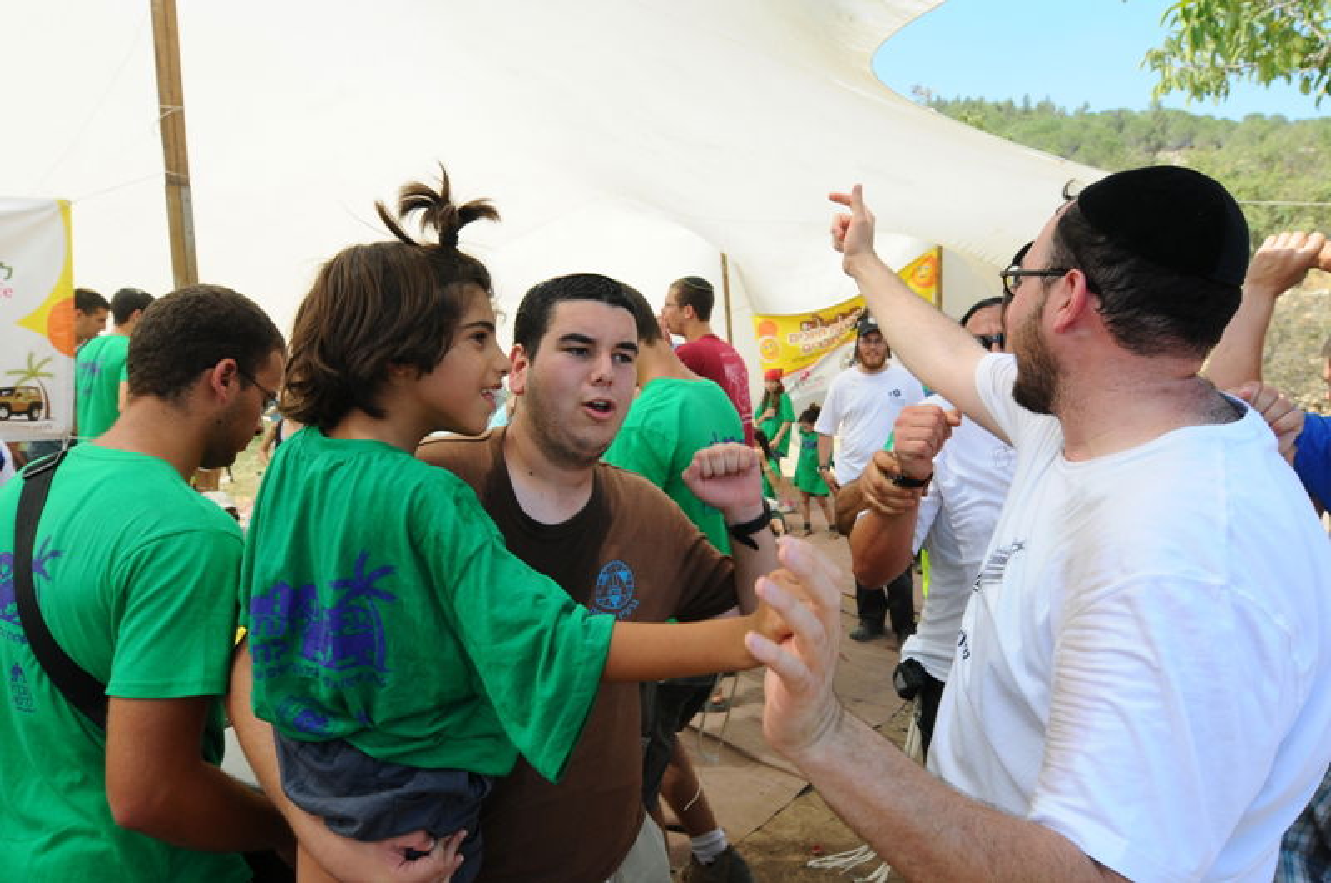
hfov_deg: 81.3
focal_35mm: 21
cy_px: 442
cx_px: 666
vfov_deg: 59.3
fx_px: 775
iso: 200
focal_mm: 14
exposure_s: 1/320
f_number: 6.3
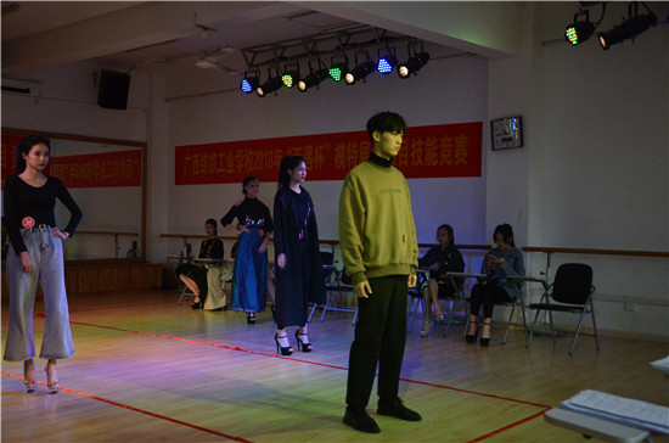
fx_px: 723
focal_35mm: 39
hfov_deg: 49.7
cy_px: 222
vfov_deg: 34.0
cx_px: 334
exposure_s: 1/2000
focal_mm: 26
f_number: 4
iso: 2200
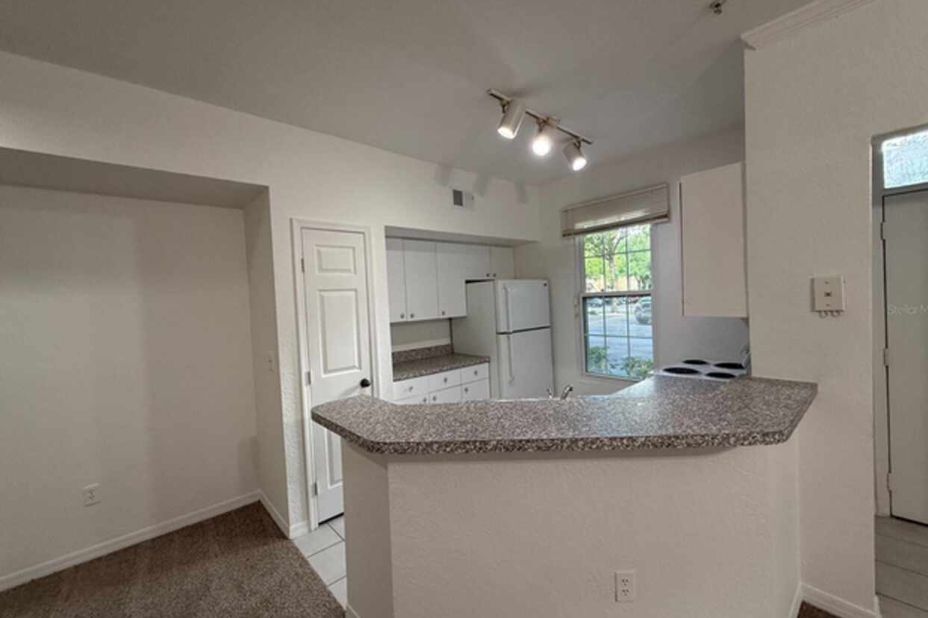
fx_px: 387
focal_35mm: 15
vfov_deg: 77.3
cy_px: 309
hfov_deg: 100.4
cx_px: 466
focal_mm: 2.22
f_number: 2.2
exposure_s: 1/120
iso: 250
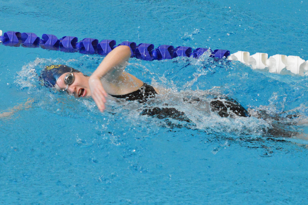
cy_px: 102
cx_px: 154
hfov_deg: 10.6
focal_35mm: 195
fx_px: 1667
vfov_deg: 7.0
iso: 3200
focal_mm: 130
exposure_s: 1/800
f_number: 4
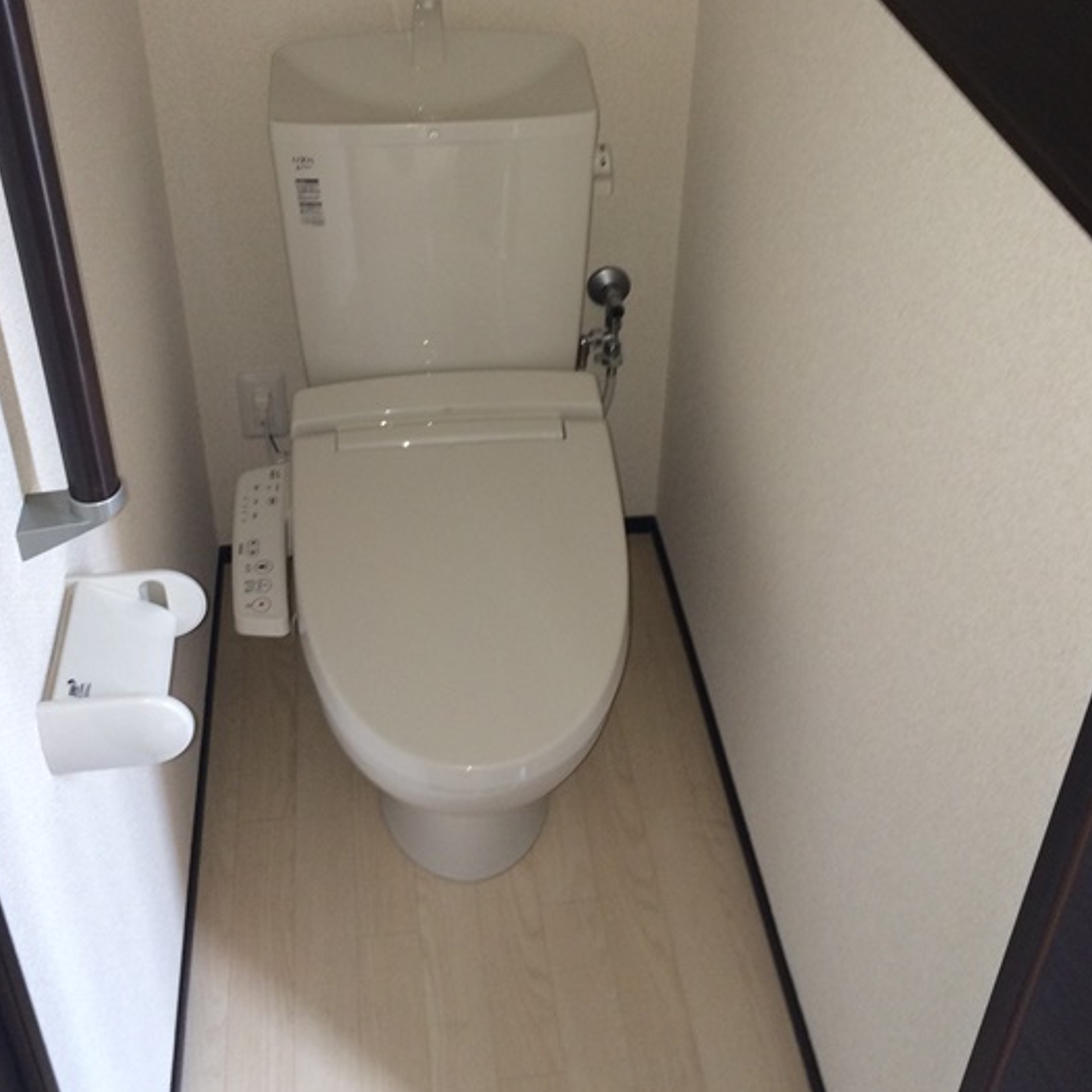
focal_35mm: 39
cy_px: 349
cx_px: 498
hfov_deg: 42.8
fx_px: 1392
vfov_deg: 42.2
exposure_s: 1/30
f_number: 2.2
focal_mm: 4.15
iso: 100
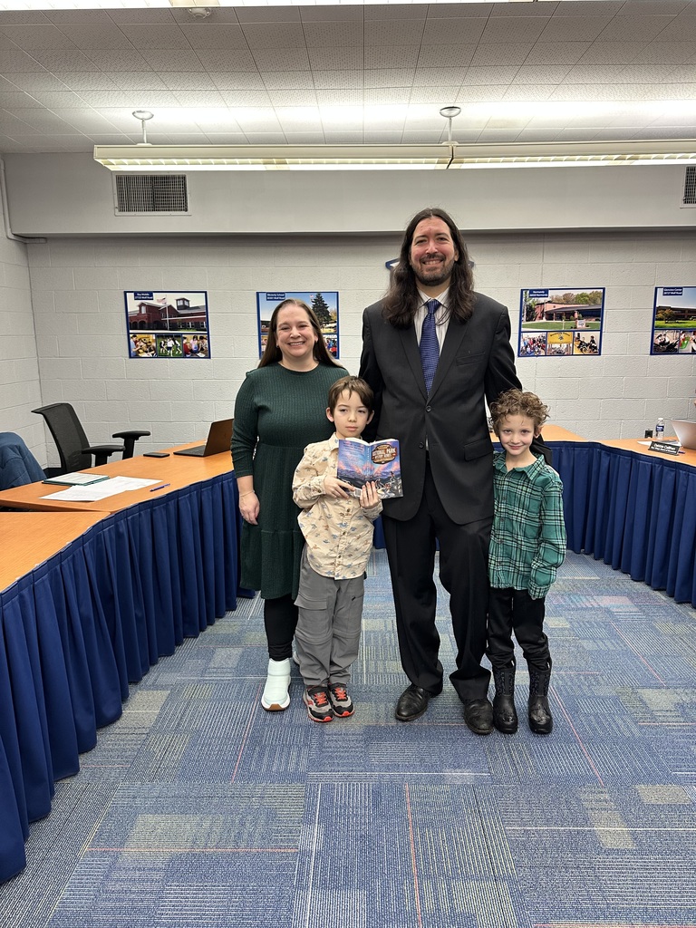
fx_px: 643
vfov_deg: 71.6
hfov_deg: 56.8
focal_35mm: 24
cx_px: 348
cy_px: 464
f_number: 1.78
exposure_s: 1/60
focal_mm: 6.86
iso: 160
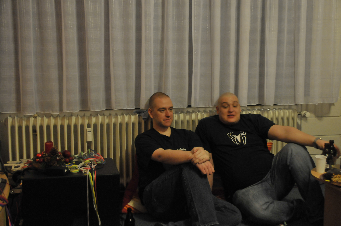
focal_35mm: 45
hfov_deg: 43.7
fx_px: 426
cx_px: 170
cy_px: 113
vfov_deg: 29.8
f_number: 4
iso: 1600
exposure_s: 1/10
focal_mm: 30
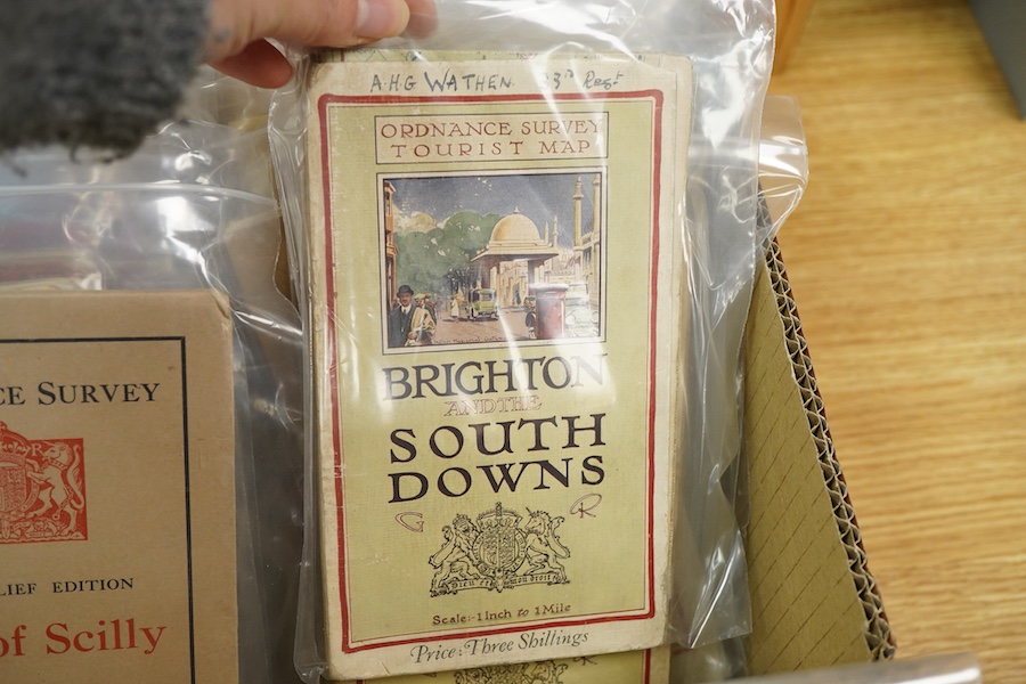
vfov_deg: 29.9
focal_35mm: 45
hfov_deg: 43.6
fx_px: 1282
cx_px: 513
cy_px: 342
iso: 1250
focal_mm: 30
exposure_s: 1/125
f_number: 8
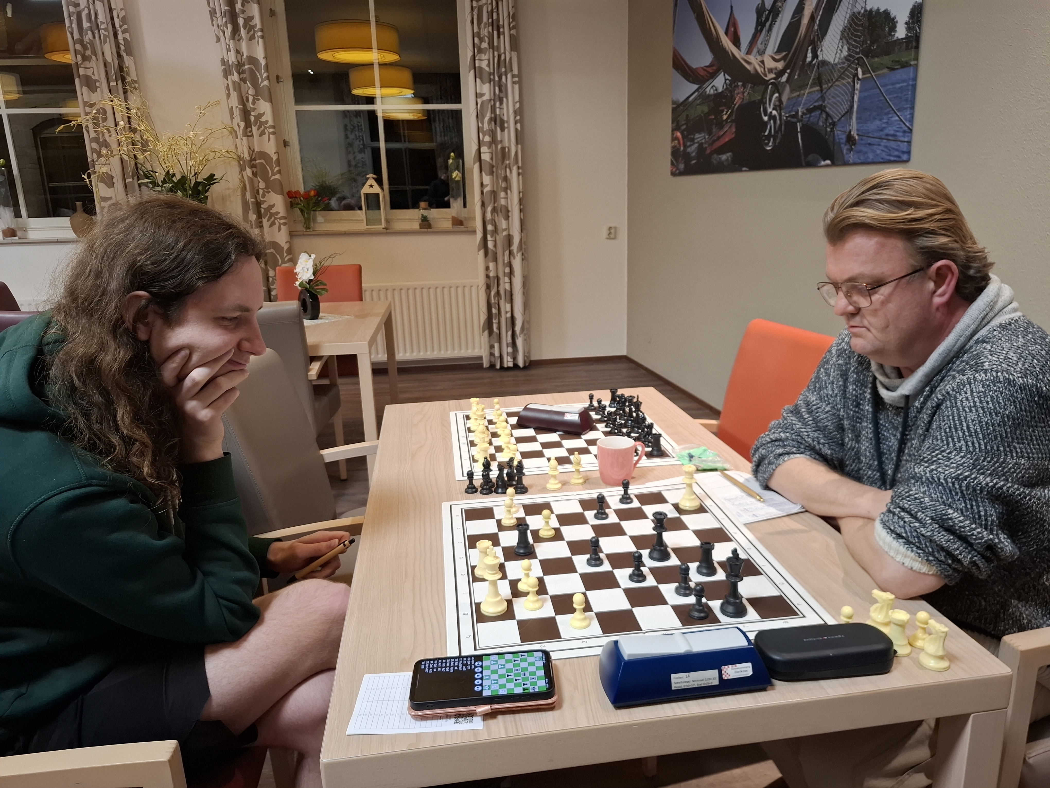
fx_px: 698
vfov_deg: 58.9
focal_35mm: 23
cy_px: 394
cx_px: 525
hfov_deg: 73.9
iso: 320
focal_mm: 5.54
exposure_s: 1/50
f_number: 1.8
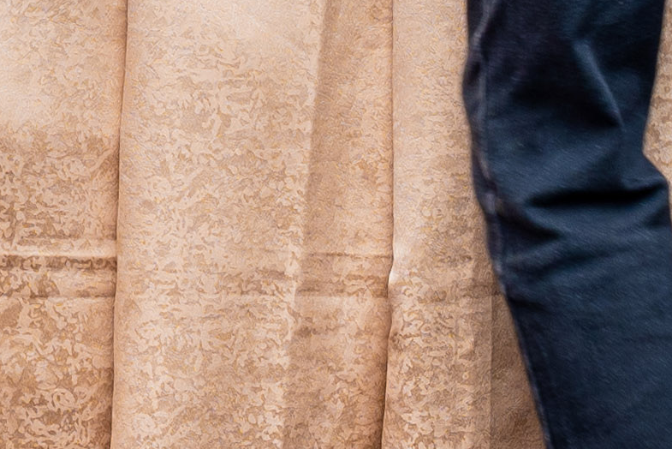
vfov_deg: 2.5
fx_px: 10064
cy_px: -1004
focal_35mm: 539
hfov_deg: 3.8
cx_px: -183
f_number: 6.3
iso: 100
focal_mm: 70
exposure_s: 1/160
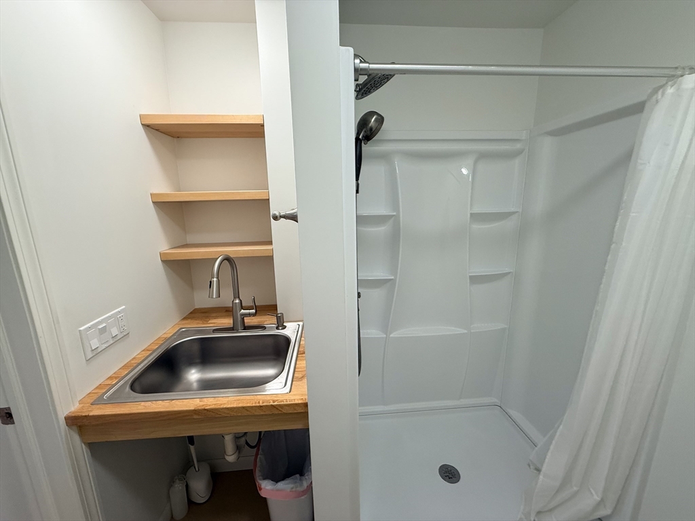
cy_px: 260
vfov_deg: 85.7
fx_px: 281
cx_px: 348
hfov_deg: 102.1
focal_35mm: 14
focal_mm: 2.22
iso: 160
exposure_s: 1/120
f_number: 2.2
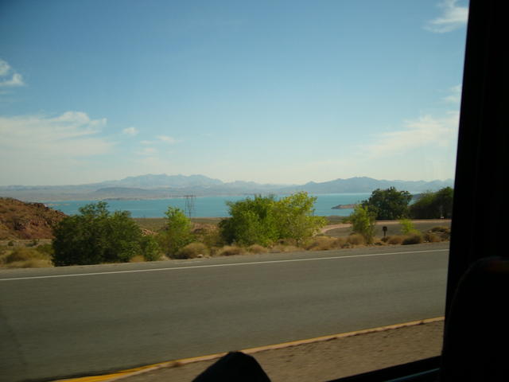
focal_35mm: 35
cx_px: 254
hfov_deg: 52.6
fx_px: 515
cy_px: 191
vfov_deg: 40.7
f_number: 2.8
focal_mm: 5.8
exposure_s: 1/320
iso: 50
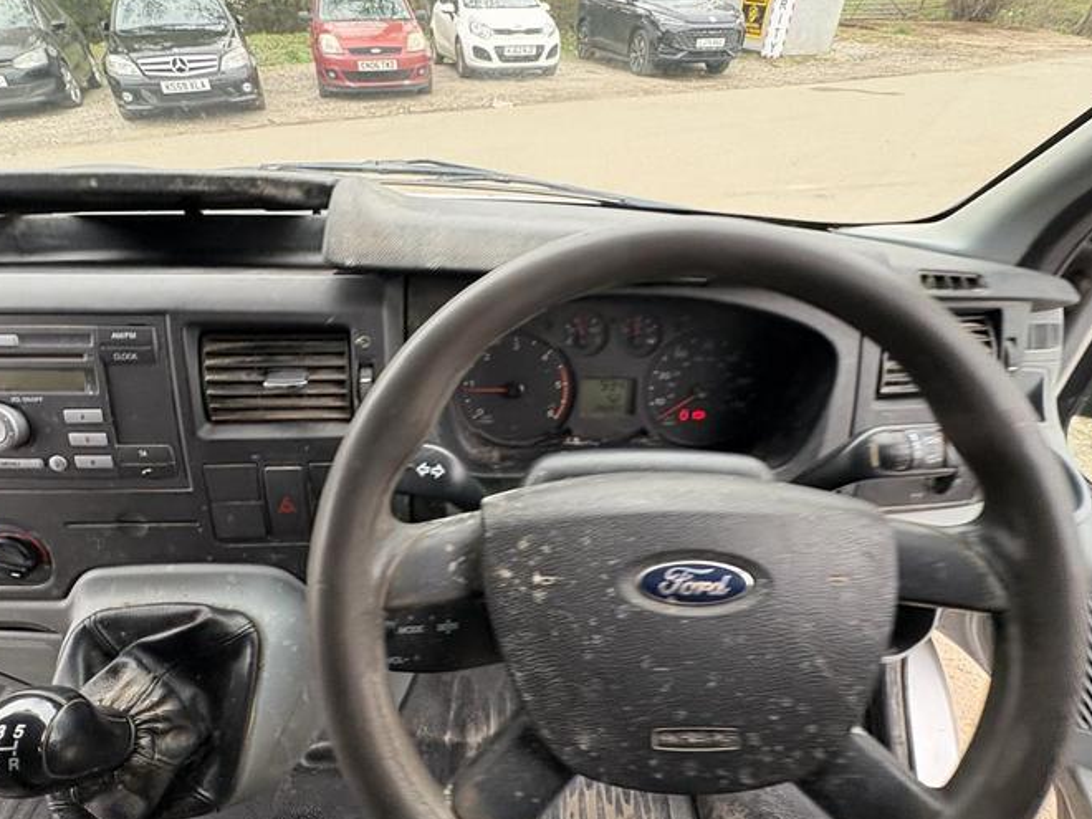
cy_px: 433
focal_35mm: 19
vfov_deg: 68.6
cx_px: 508
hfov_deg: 84.5
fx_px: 599
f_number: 2.2
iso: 200
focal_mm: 2.22
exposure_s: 1/75
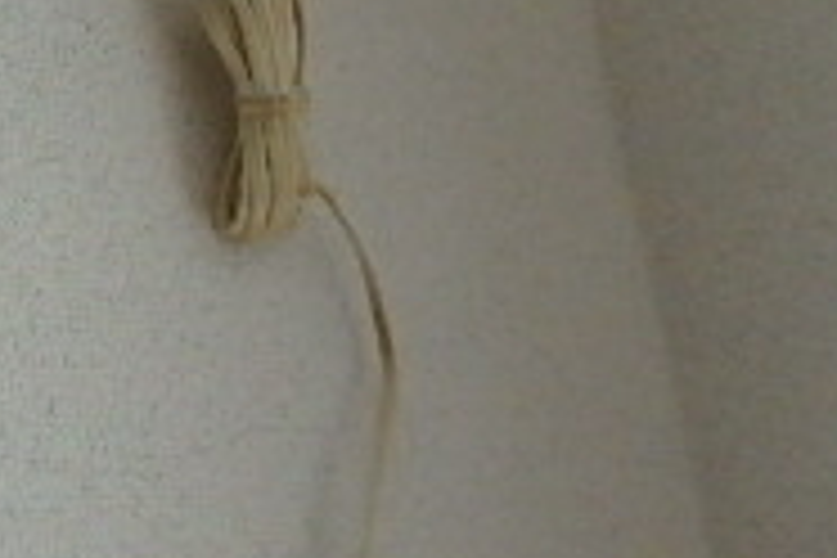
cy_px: -346
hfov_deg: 25.4
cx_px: -36
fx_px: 1744
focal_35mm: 75
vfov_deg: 16.2
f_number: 3.5
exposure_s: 1/500
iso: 800
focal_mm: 3.7
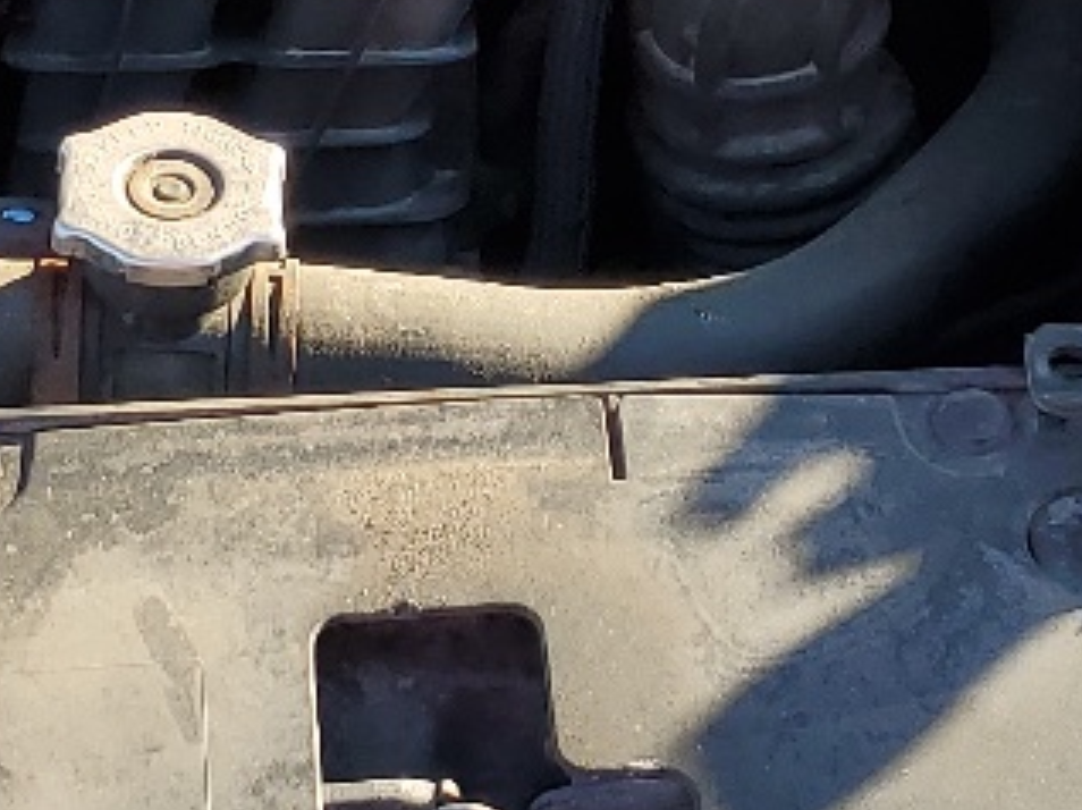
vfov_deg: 11.3
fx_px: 4092
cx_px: 439
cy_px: 143
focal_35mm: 131
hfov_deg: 15.1
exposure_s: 1/556
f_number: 1.5
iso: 50
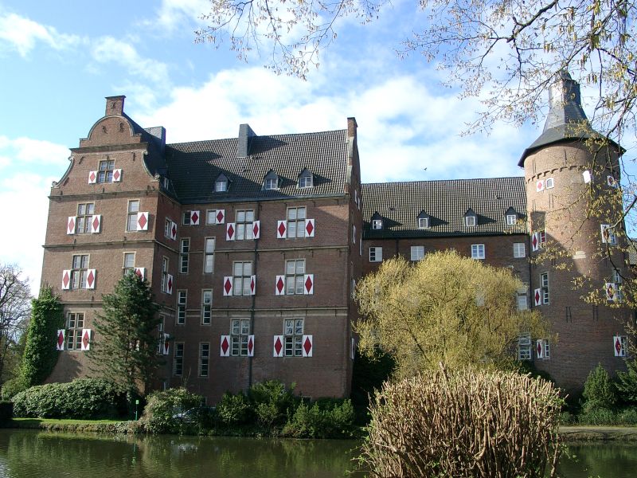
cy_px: 239
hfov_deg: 54.0
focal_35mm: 34
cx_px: 318
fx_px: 626
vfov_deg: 41.8
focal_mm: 7.13
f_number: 4
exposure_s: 1/322
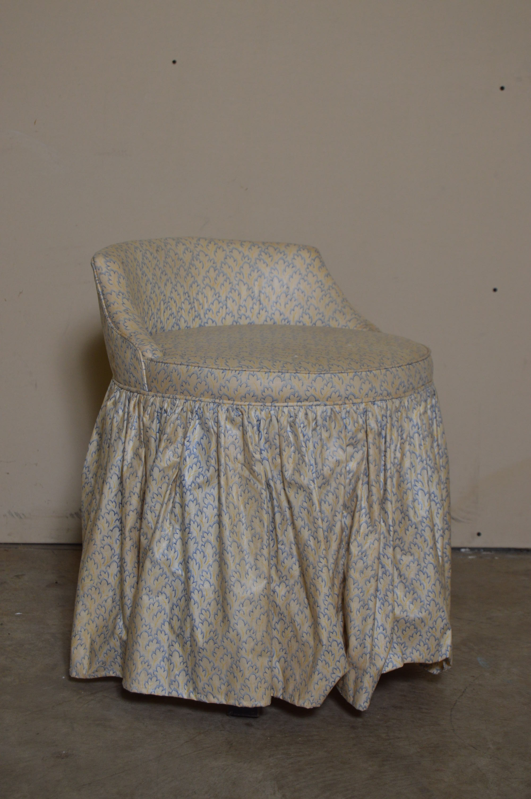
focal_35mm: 82
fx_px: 1829
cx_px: 266
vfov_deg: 24.6
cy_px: 400
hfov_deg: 16.5
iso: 400
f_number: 5.6
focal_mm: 55
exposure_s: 1/60
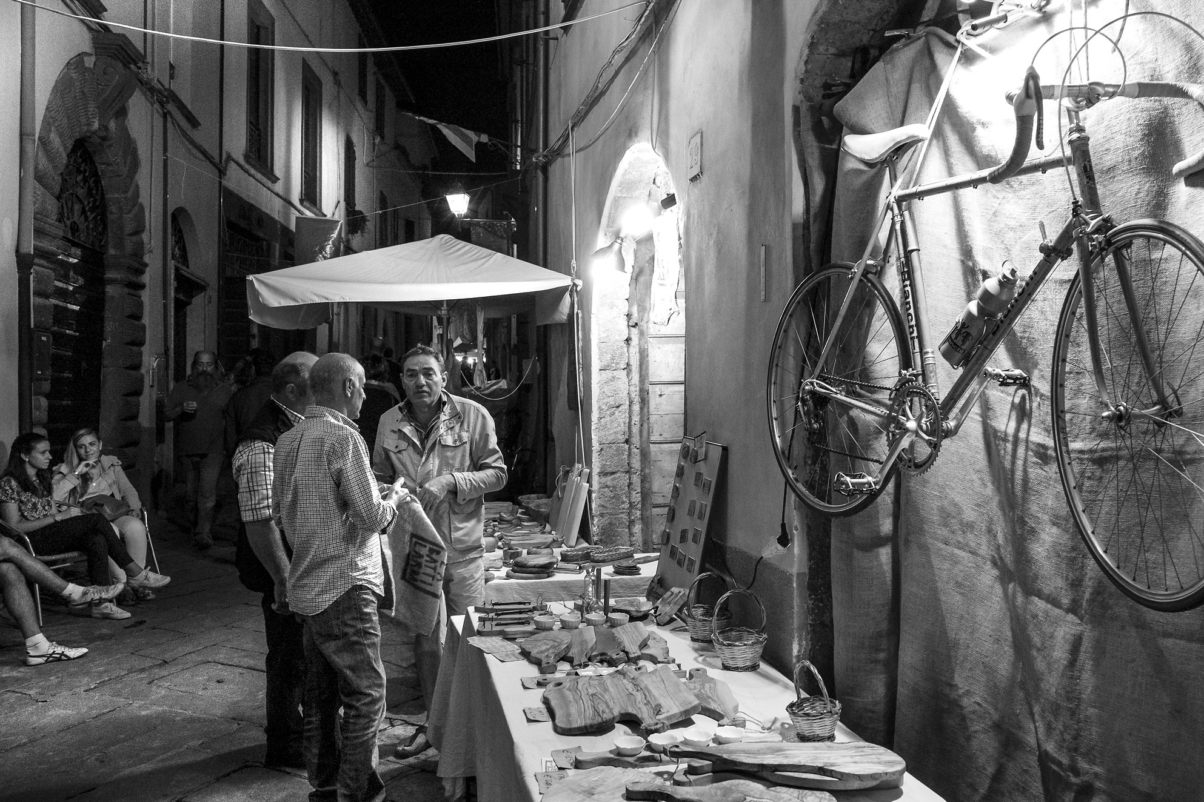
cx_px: 708
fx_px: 970
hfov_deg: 63.2
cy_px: 401
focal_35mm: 29
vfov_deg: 45.0
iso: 2500
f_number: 4.5
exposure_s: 1/60
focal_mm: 16
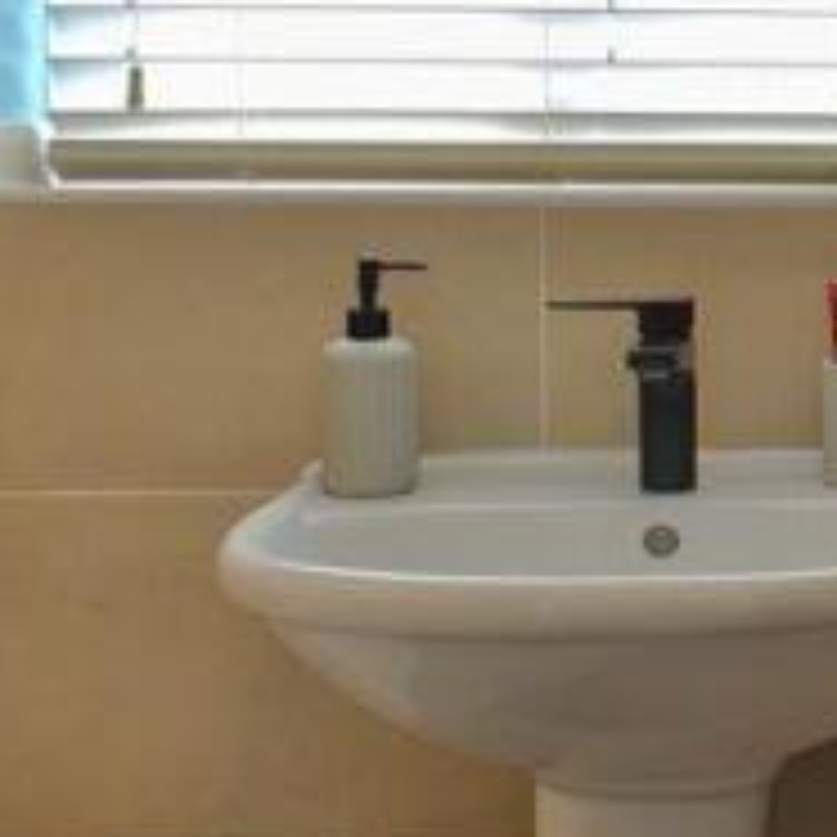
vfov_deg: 21.2
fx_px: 2216
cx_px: 1289
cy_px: 218
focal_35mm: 81
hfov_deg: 18.7
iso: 125
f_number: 13
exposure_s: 1/3
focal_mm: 18
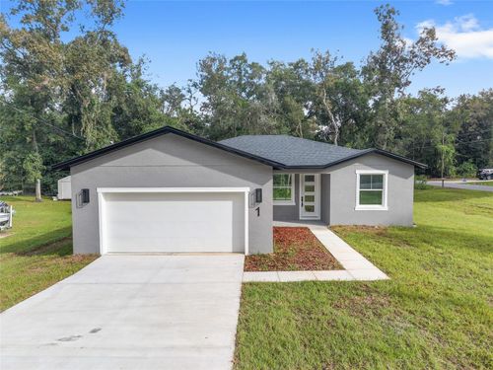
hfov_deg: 71.6
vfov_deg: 56.8
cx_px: 246
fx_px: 342
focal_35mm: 24
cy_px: 185
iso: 220
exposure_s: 1/2000
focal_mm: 8.67
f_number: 1.8
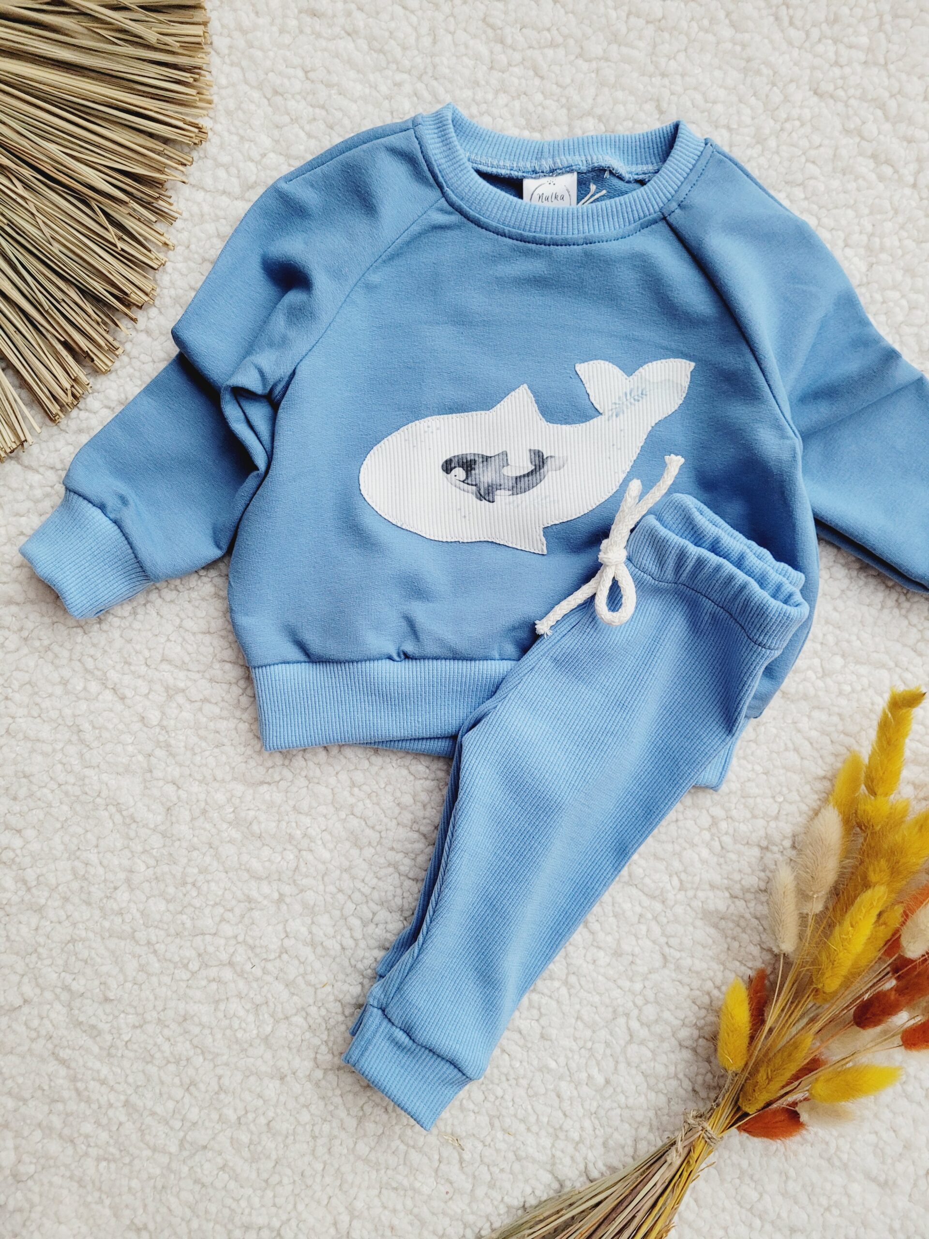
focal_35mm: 26
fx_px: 930
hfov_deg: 53.1
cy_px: 620
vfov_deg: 67.3
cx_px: 464
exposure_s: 1/100
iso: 250
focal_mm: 5.4
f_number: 1.8
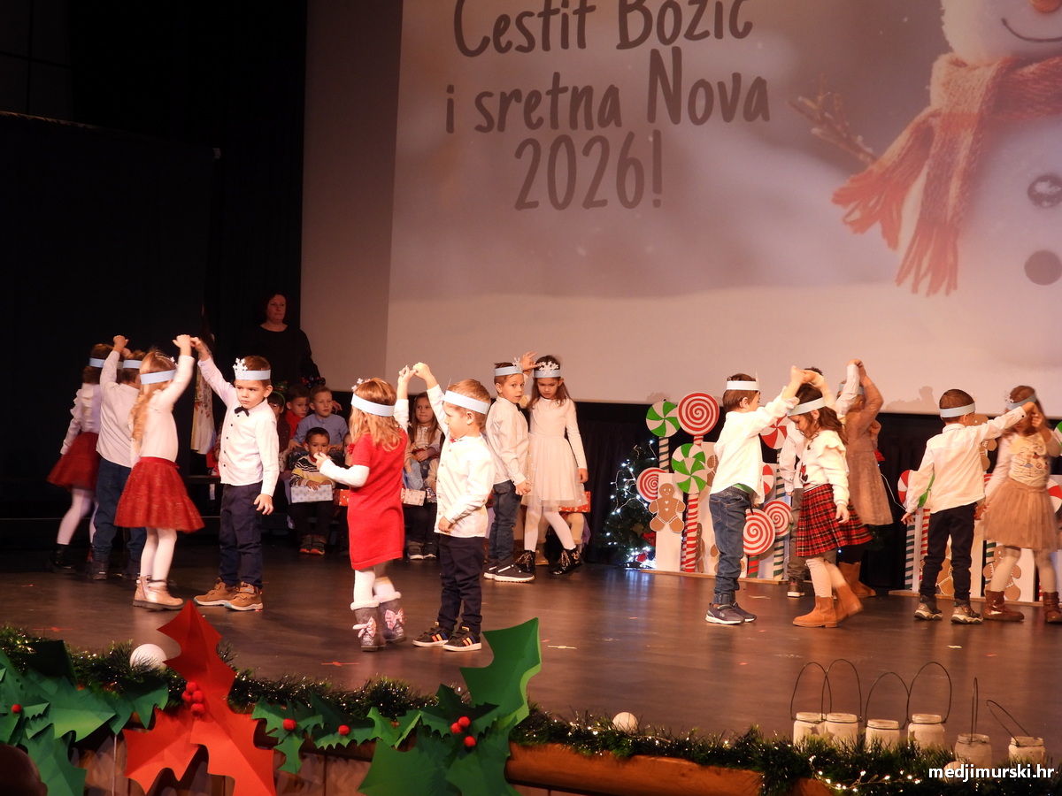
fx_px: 2148
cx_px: 531
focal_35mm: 70
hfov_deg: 27.8
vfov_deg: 21.0
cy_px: 398
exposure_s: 1/30
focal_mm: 12.6
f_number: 3.5
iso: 280
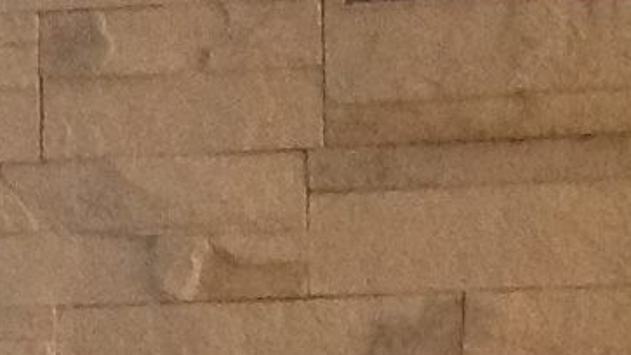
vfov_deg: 4.3
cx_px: 35
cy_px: 1114
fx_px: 4550
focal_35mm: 272
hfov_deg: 7.9
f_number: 2.4
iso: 320
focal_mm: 4.28
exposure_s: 1/15
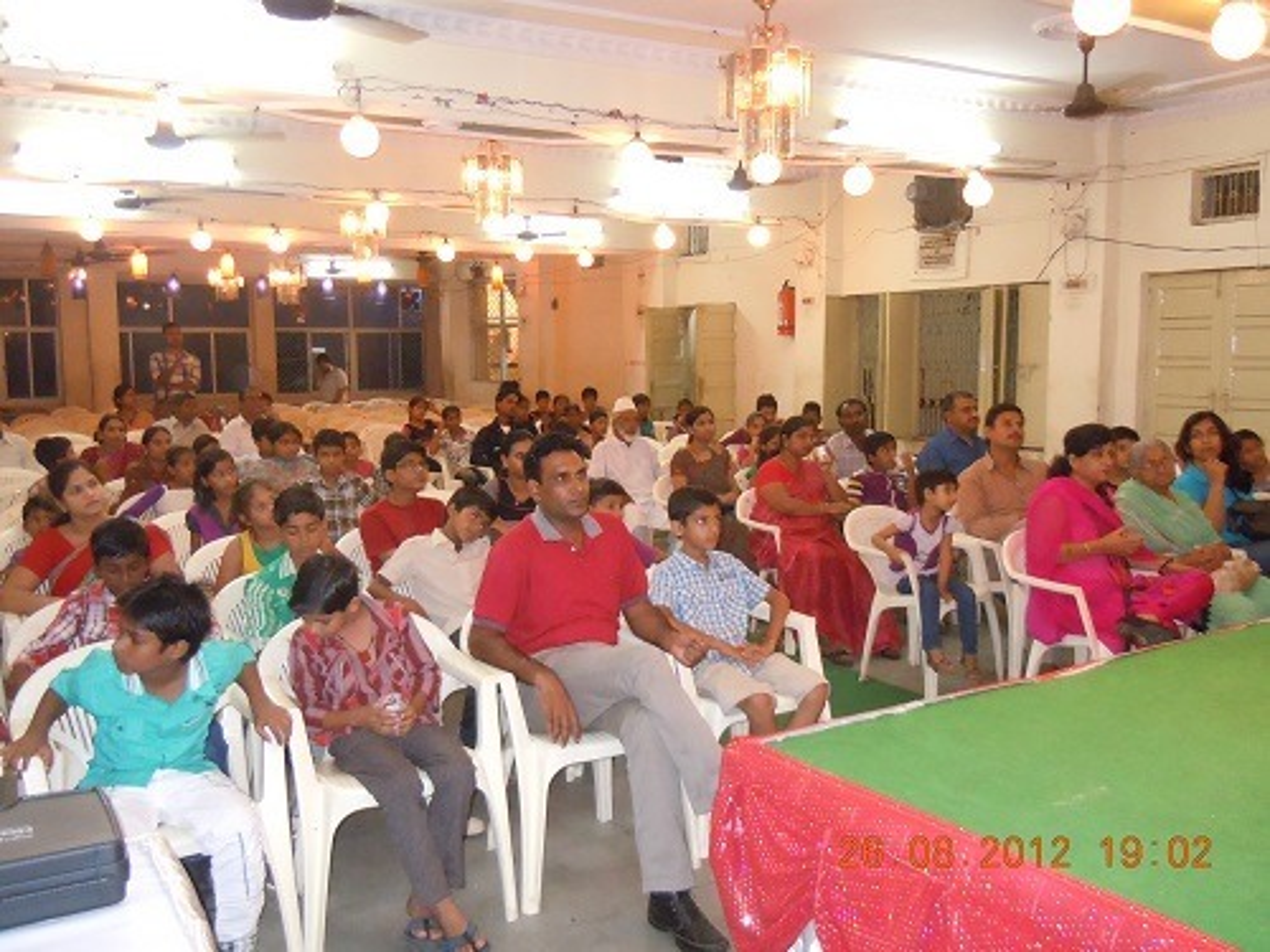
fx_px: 1101
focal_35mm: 30
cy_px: 476
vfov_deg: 46.8
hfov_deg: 60.0
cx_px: 635
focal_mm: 5.4
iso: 800
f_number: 3.5
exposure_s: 1/30
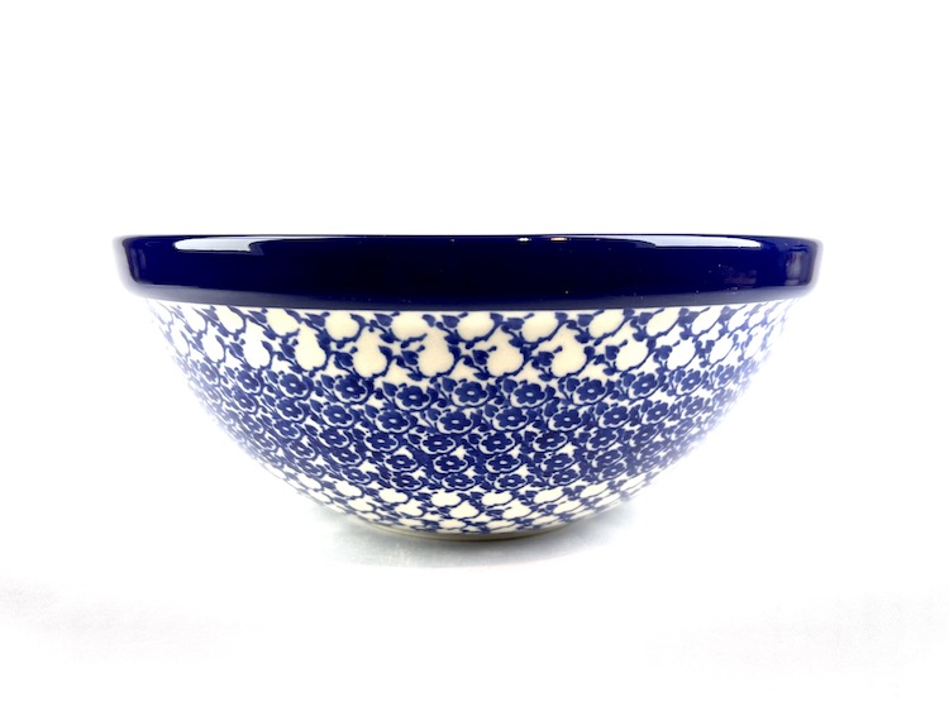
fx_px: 713
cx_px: 474
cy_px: 356
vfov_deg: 53.0
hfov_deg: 67.3
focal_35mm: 26
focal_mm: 5.1
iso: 40
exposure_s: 1/100
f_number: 1.6
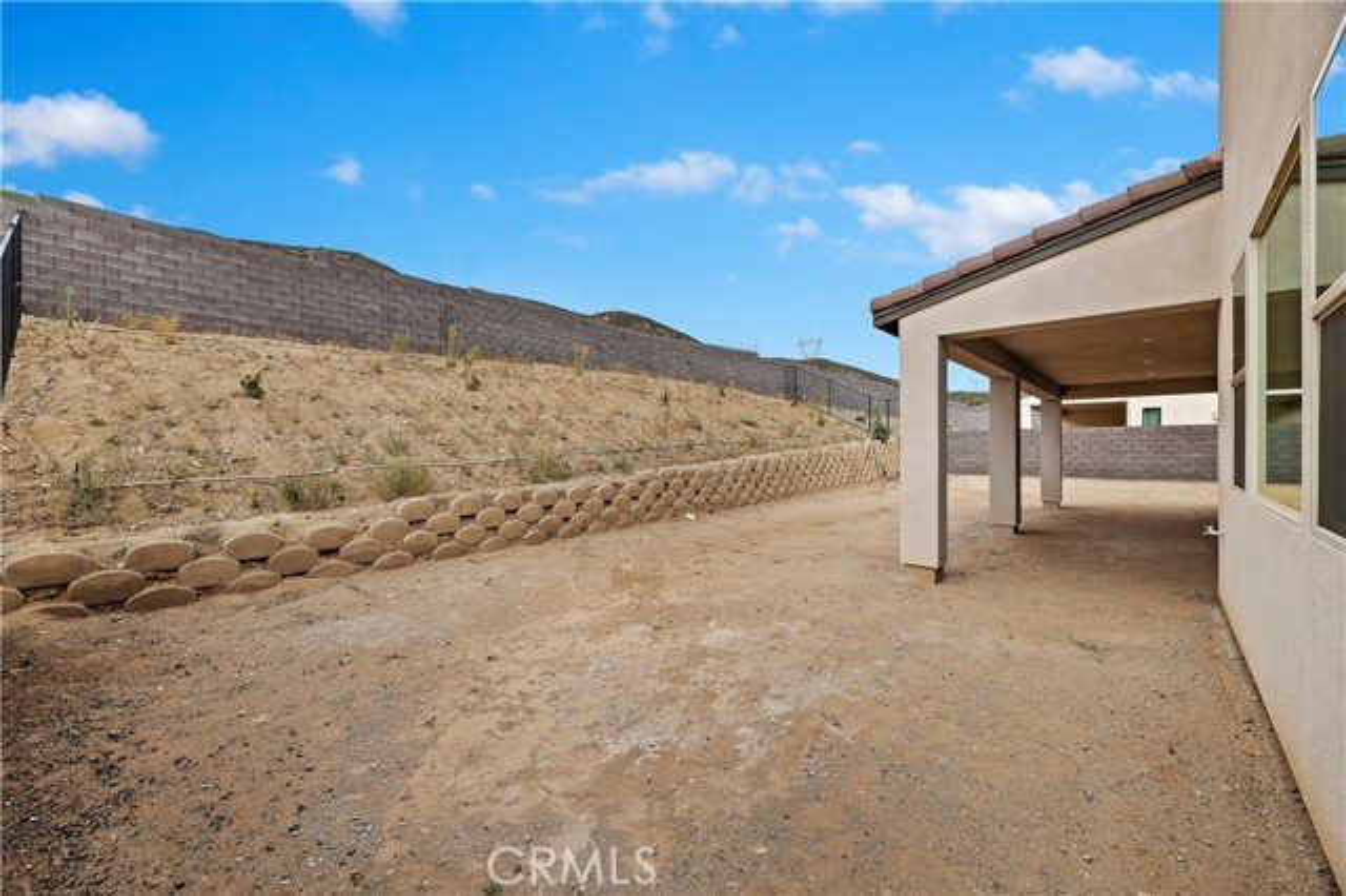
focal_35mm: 14
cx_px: 673
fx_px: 523
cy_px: 448
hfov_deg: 104.3
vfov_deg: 81.1
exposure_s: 1/200
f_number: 14
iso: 500
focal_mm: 14
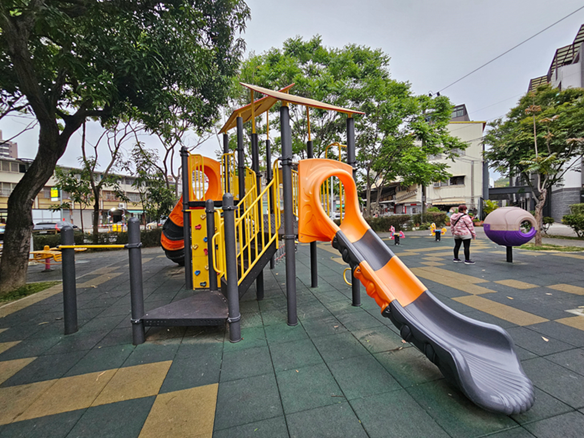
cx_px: 292
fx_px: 219
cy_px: 219
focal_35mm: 13
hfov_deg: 106.2
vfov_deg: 89.9
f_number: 2.2
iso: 200
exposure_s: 1/60
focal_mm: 2.2
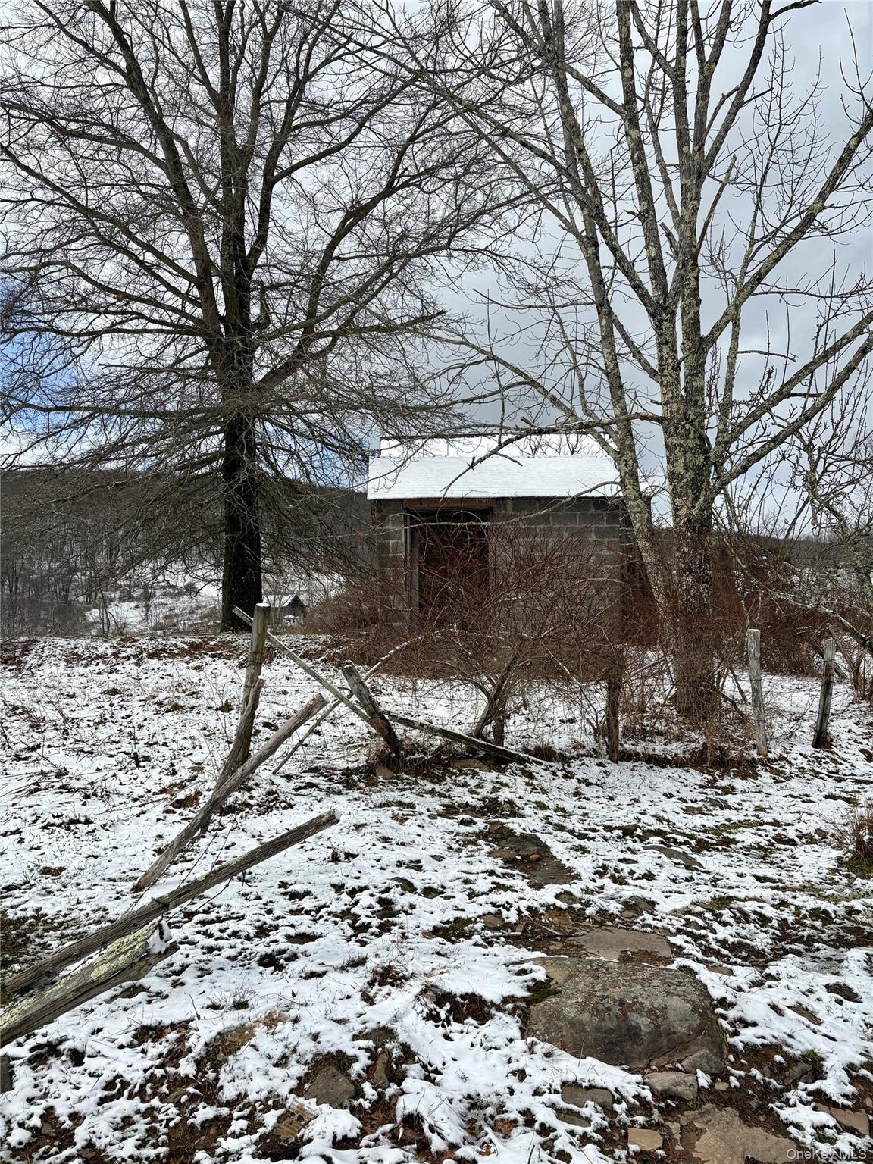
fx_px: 874
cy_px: 582
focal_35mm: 26
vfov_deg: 67.3
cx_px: 436
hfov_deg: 53.1
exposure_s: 1/5814
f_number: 1.6
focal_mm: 5.96
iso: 50
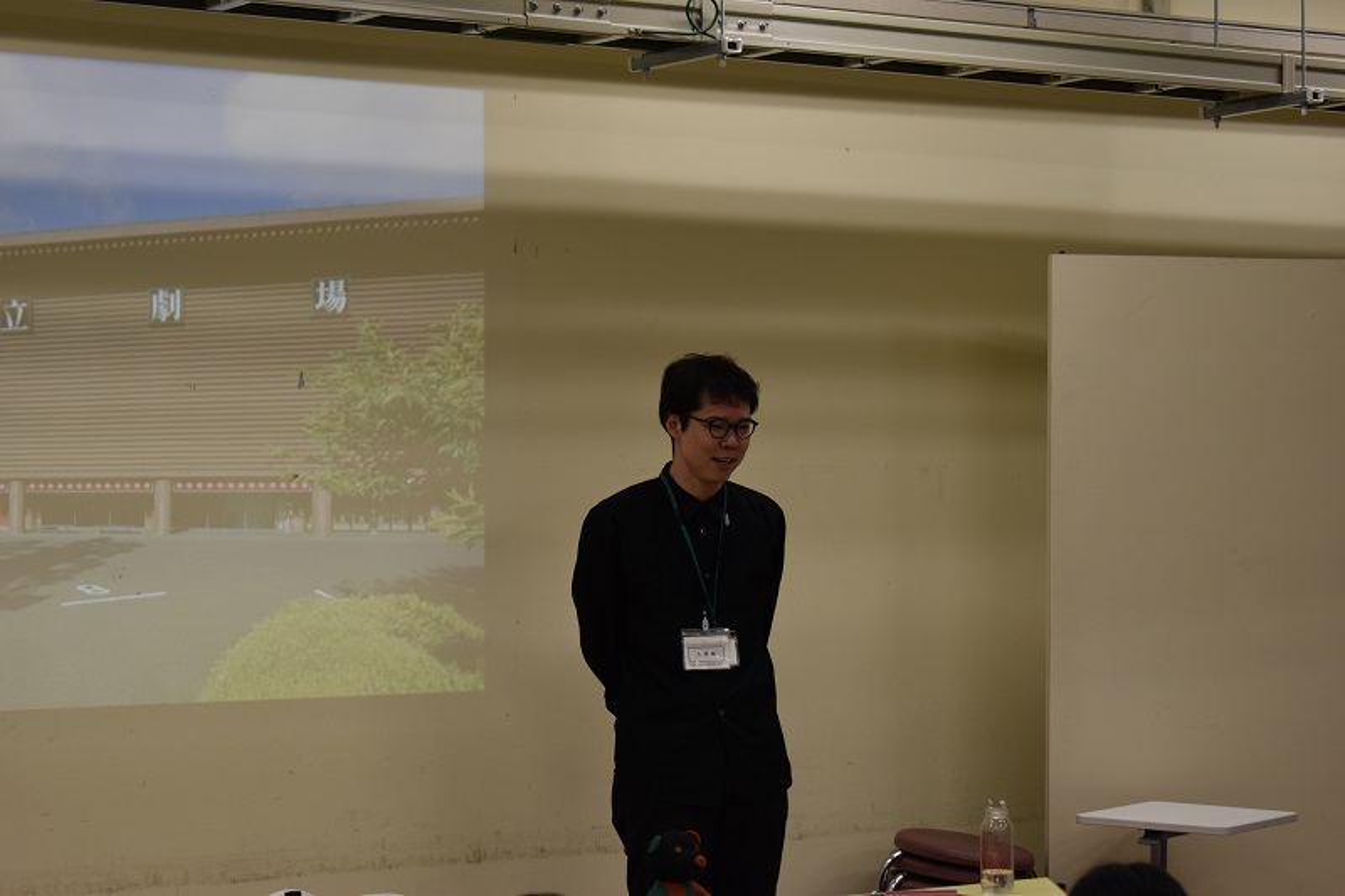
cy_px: 448
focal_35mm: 82
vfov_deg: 16.5
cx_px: 672
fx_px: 3081
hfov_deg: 24.6
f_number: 5.6
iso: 400
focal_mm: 55
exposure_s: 1/100
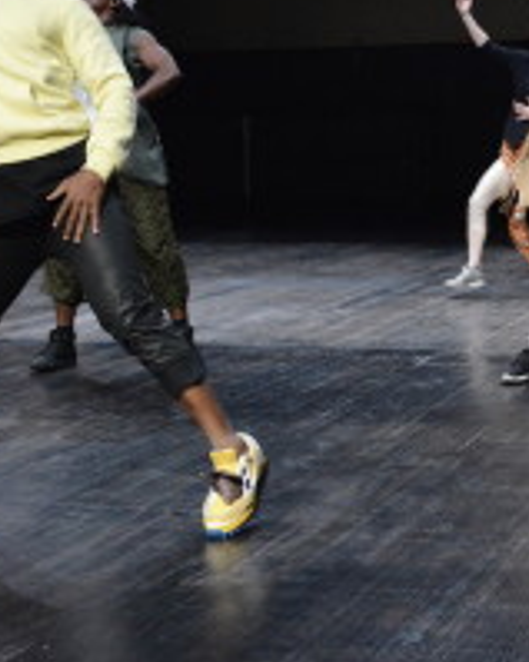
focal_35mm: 85
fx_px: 1665
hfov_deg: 17.6
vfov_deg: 22.2
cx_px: 539
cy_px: 118
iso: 6400
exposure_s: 1/160
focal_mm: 35
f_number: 8
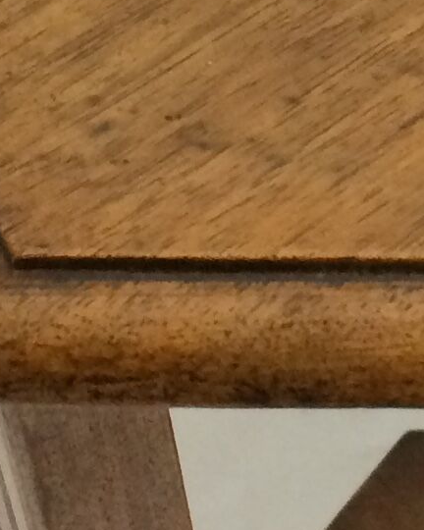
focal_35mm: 171
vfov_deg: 11.2
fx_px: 2682
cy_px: 17
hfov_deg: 8.8
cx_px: 621
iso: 200
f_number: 2.2
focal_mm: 4.15
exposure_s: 1/33
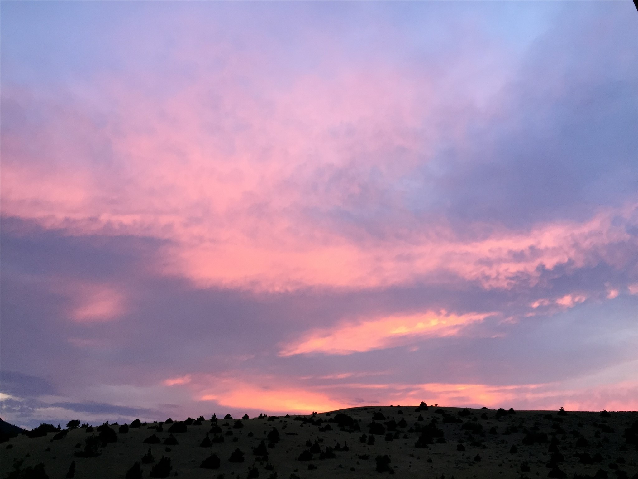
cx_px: 319
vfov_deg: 48.2
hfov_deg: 61.7
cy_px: 240
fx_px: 534
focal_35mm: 29
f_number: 2.2
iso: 64
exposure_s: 1/30
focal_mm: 4.15
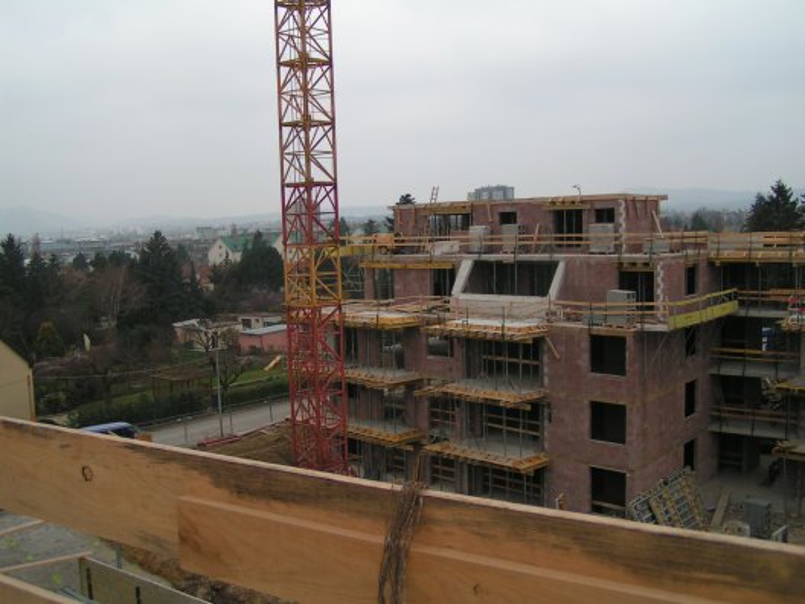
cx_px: 402
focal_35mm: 38
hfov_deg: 49.0
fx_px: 884
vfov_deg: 37.7
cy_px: 302
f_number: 2.8
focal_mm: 5.8
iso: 50
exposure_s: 1/250
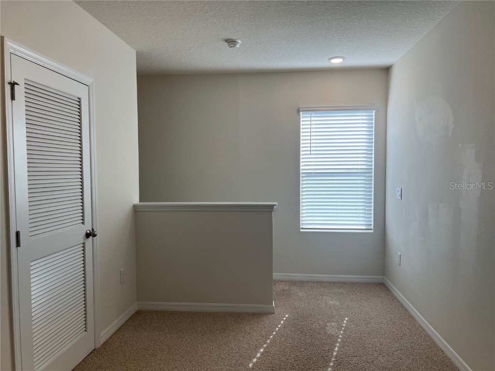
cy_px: 186
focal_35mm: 26
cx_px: 248
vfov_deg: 53.1
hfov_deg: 67.3
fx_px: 372
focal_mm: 5.7
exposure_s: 1/249
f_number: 1.5
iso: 40
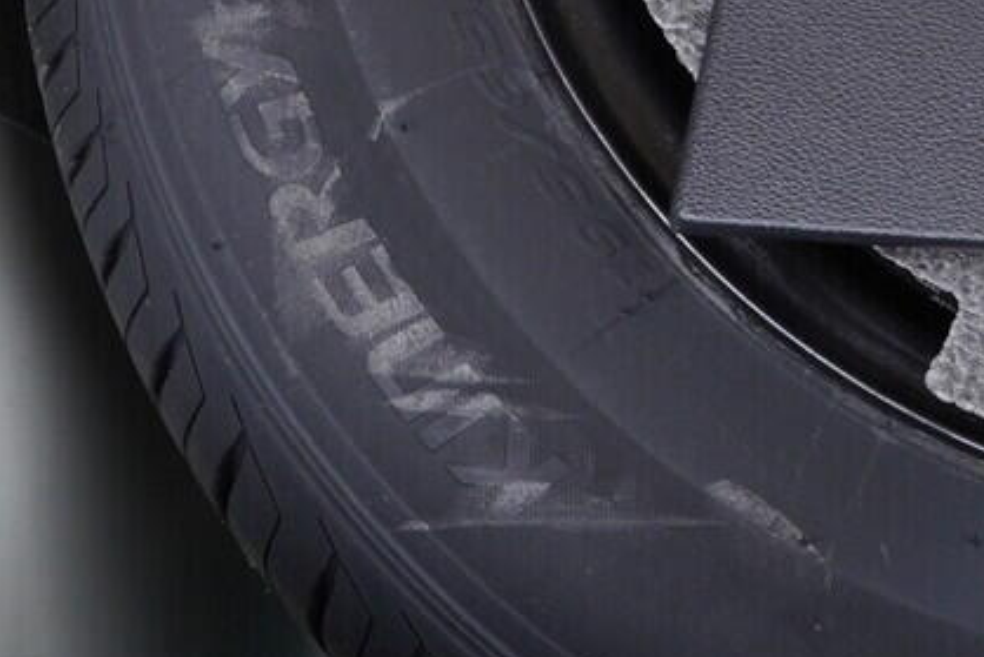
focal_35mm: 124
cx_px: 1427
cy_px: -365
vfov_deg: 10.6
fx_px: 3390
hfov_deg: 15.4
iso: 400
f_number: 2.8
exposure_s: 1/40
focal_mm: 24
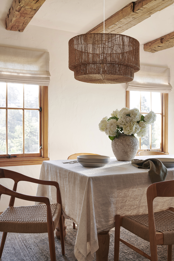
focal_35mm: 40
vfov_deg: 48.5
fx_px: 290
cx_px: 87
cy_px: 130
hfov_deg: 33.4
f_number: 8
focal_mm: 40
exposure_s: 1/4
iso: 100
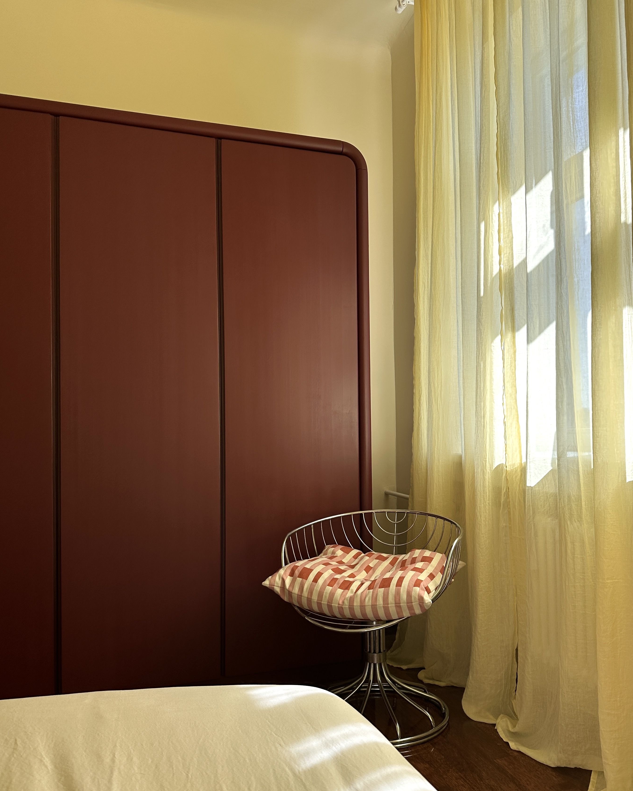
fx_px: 656
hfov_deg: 51.5
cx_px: 342
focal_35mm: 28
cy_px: 424
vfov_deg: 62.1
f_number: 1.78
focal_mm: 6.86
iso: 80
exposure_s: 1/714
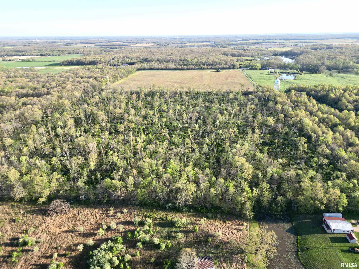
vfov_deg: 56.8
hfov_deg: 71.6
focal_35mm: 24
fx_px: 249
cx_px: 180
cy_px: 134
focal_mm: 6.72
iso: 150
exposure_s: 1/1500
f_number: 1.7
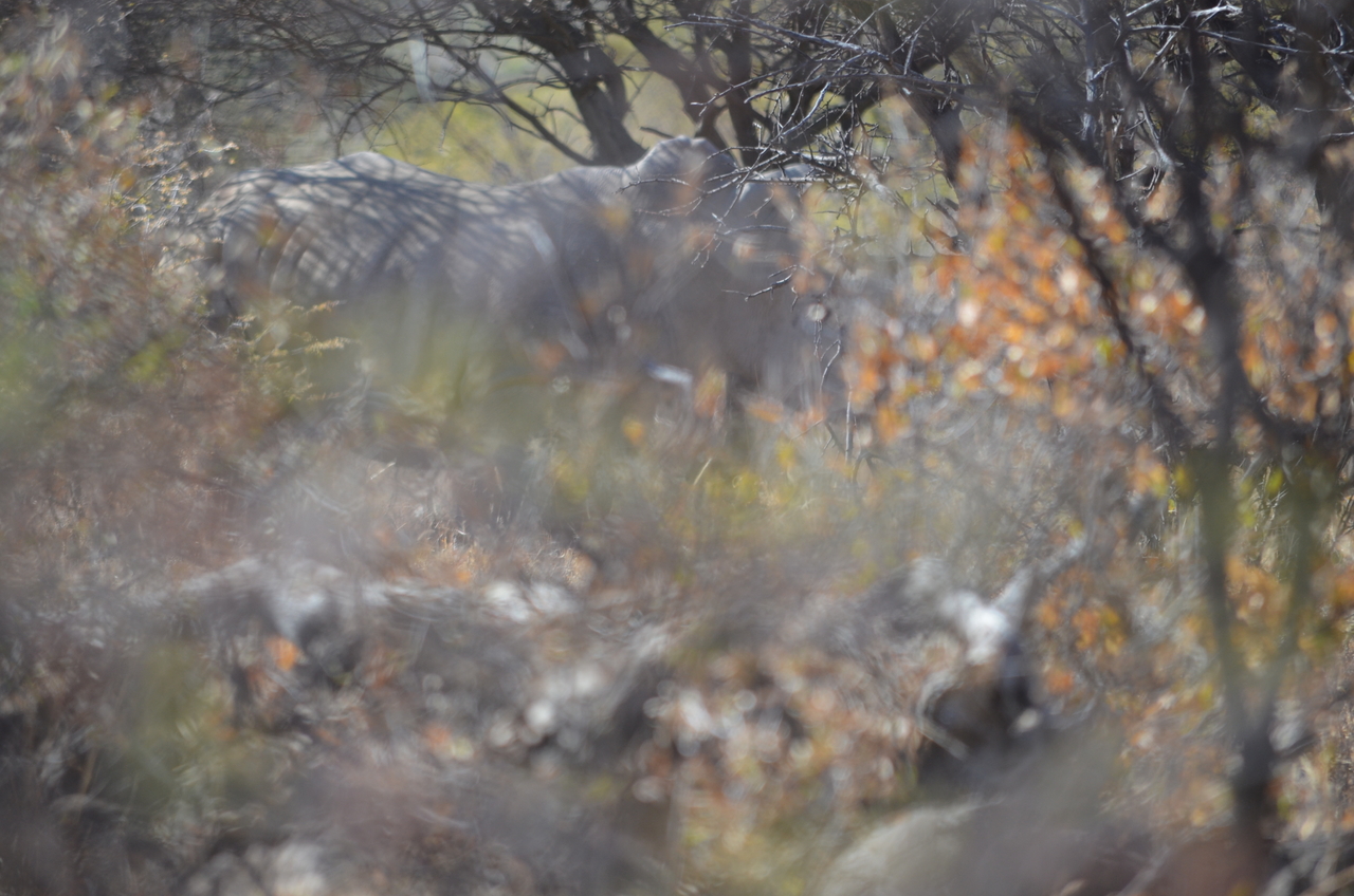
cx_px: 677
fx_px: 16891
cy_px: 448
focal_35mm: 450
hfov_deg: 4.6
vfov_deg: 3.0
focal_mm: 300
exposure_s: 1/500
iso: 320
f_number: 5.6
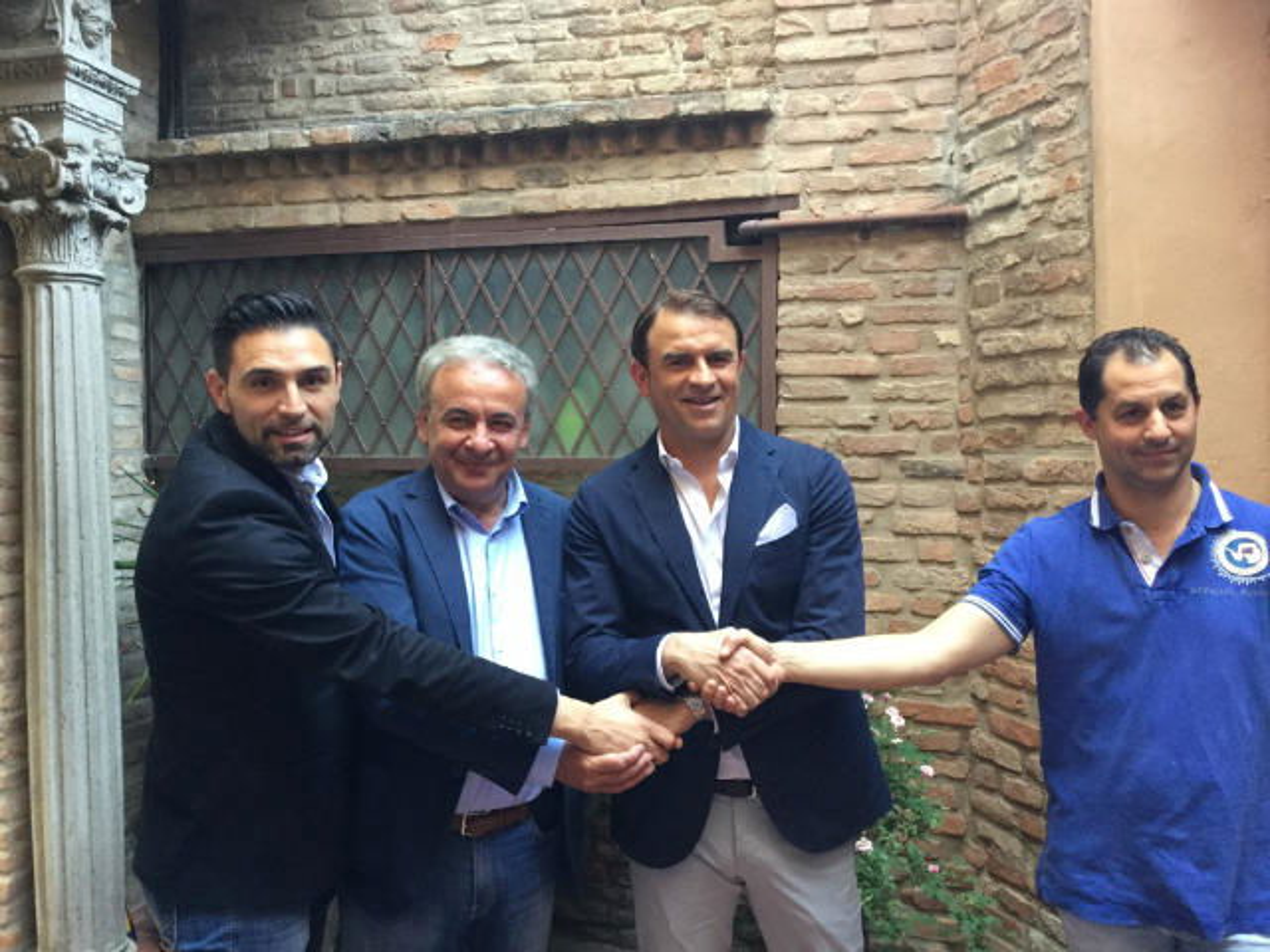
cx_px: 635
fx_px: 1137
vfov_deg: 45.4
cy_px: 476
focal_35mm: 31
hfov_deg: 58.4
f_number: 2.4
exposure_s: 1/33
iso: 100
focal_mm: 3.3
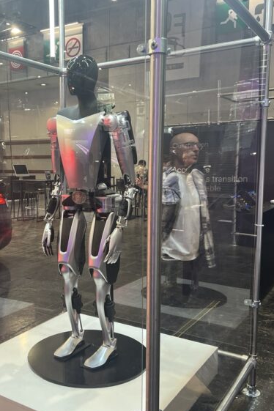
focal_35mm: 37
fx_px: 422
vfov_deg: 51.9
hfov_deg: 35.4
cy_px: 210
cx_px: 81
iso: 125
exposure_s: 1/100
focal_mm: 5.7
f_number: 1.5
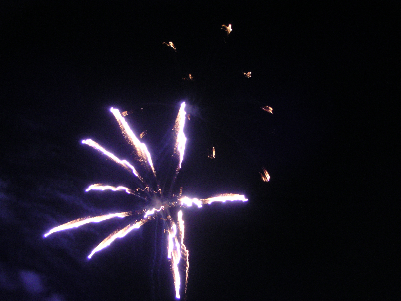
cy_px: 150
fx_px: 440
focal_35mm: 38
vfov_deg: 37.7
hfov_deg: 49.0
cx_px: 200
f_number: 2.8
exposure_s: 1.5
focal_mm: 6
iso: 200
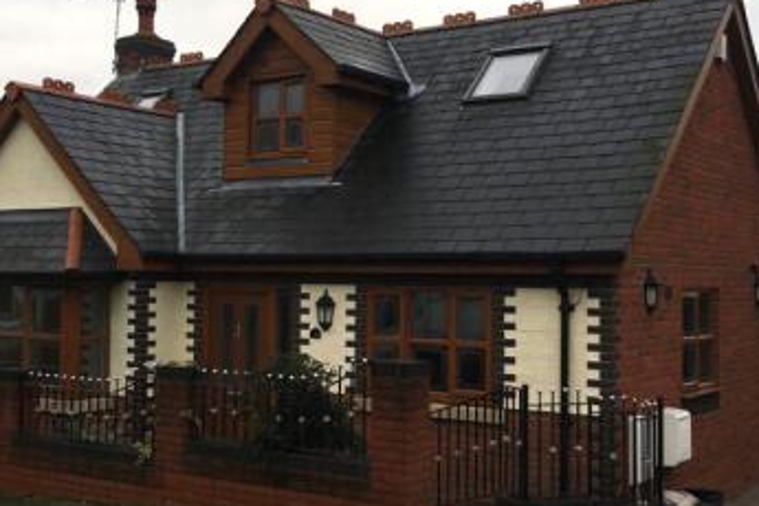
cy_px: 239
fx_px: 1075
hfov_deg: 38.9
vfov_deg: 26.5
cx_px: 358
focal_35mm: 51
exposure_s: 1/450
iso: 25
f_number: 2.2
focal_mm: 4.15
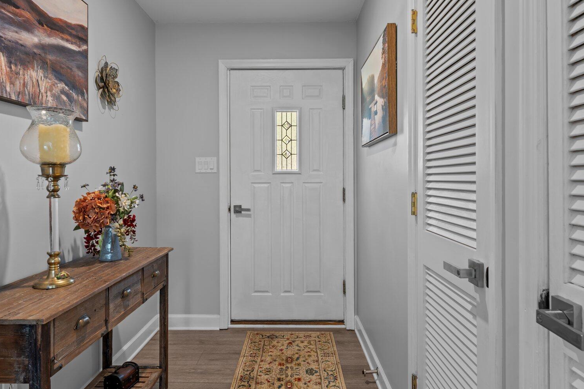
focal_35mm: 26
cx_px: 288
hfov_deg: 69.4
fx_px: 422
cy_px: 182
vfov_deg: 49.5
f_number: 9
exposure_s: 2.5
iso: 125
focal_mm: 19
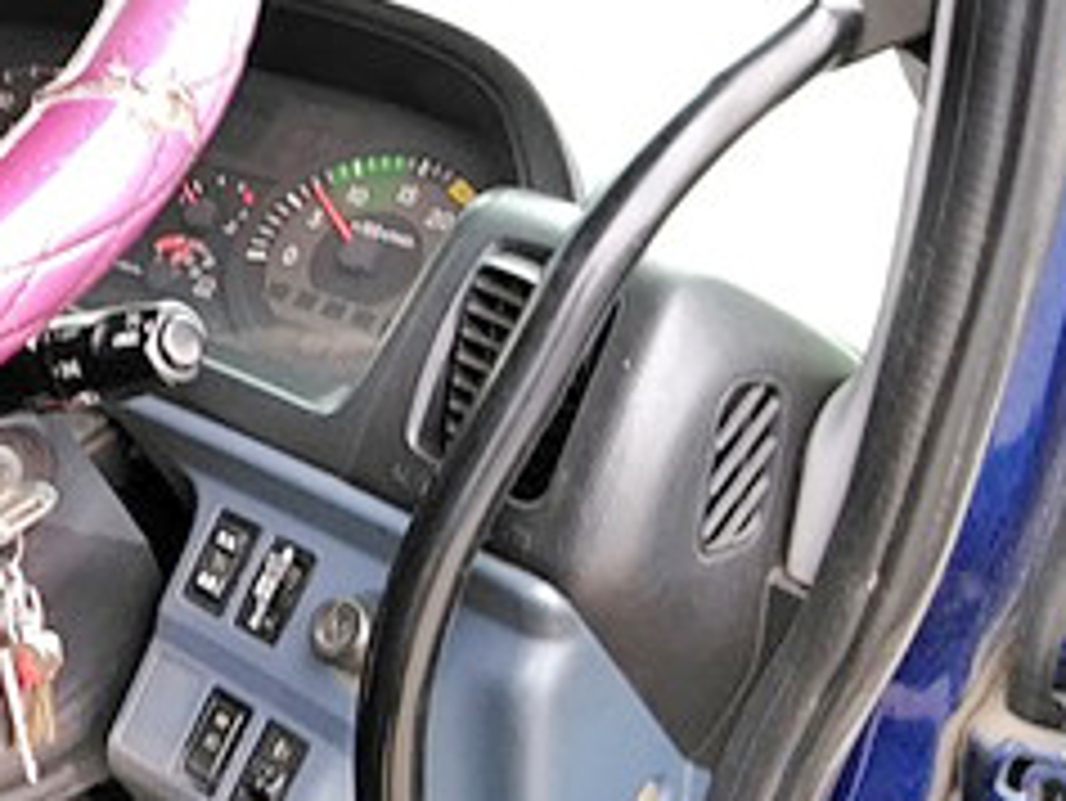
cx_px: -315
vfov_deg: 20.1
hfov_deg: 23.6
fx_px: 2249
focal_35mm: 73
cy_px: 284
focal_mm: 3.46
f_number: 2.2
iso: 83
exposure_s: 1/30
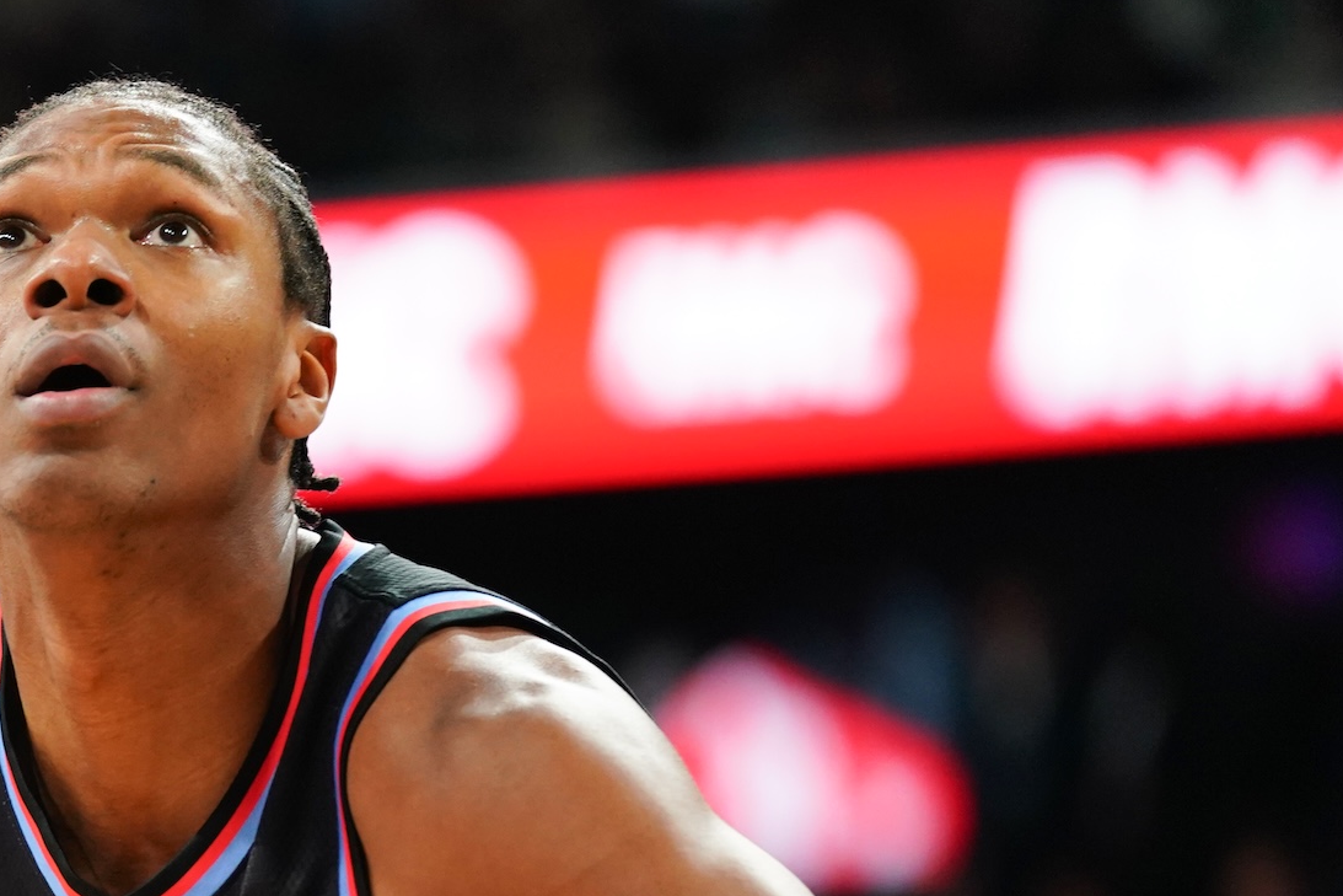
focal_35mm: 393
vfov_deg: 3.5
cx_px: 71
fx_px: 14662
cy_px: 879
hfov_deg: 5.2
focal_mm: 179
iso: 2500
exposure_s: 1/800
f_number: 2.8
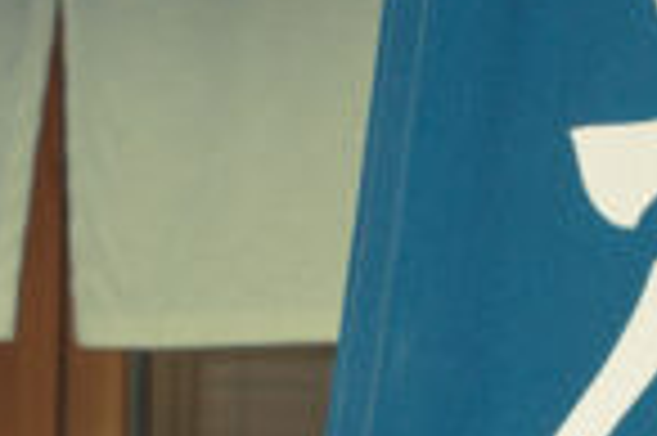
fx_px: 7182
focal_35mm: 394
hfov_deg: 5.2
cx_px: 392
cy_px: 476
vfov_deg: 3.5
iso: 1250
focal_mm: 96
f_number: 10
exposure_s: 1/400
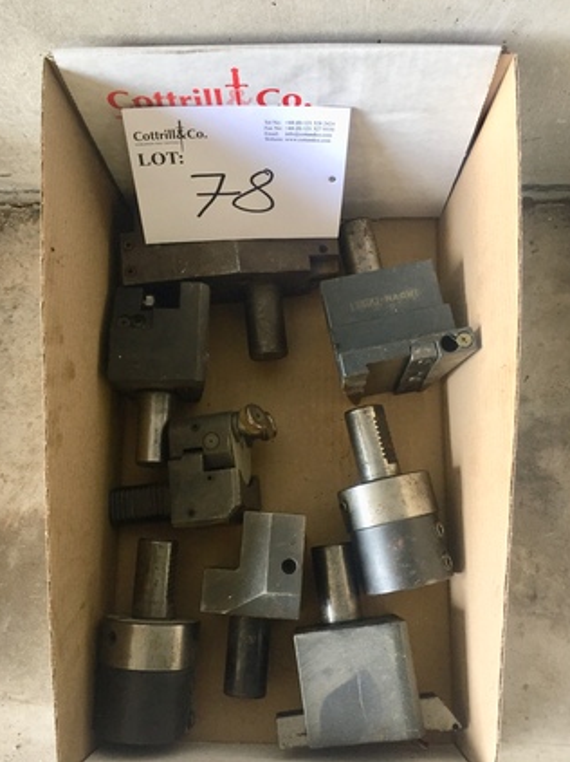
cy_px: 417
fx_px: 725
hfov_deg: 42.9
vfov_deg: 55.3
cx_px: 276
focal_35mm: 33
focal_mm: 4.15
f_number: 2.2
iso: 80
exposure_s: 1/33
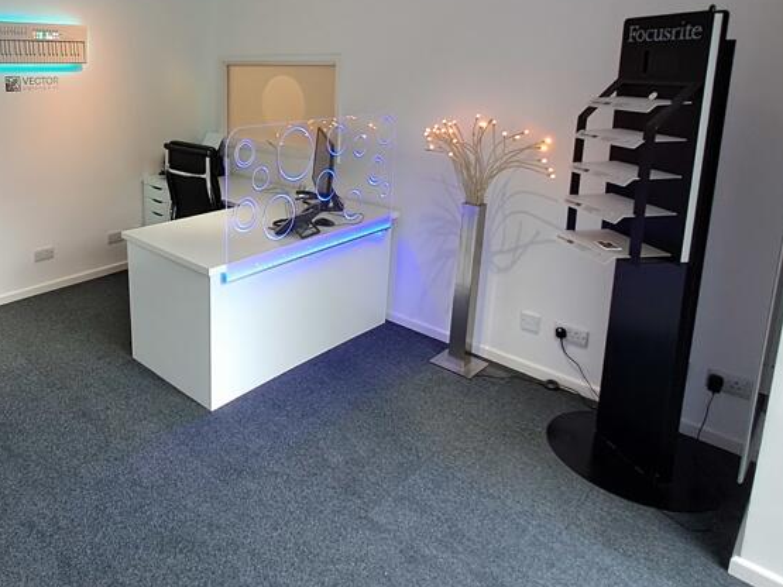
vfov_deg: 54.6
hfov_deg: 68.0
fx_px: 543
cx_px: 217
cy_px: 161
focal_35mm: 24
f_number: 2.2
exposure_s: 1/50
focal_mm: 1.42
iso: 125
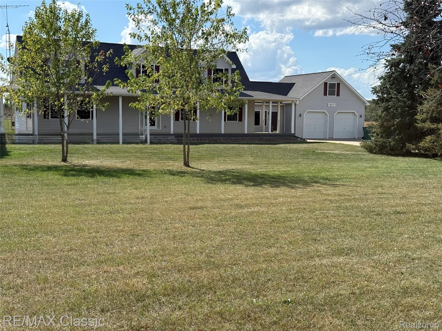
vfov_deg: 30.3
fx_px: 613
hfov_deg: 39.7
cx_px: 221
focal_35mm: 48
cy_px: 166
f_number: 1.78
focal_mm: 6.76
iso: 100
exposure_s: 1/5208
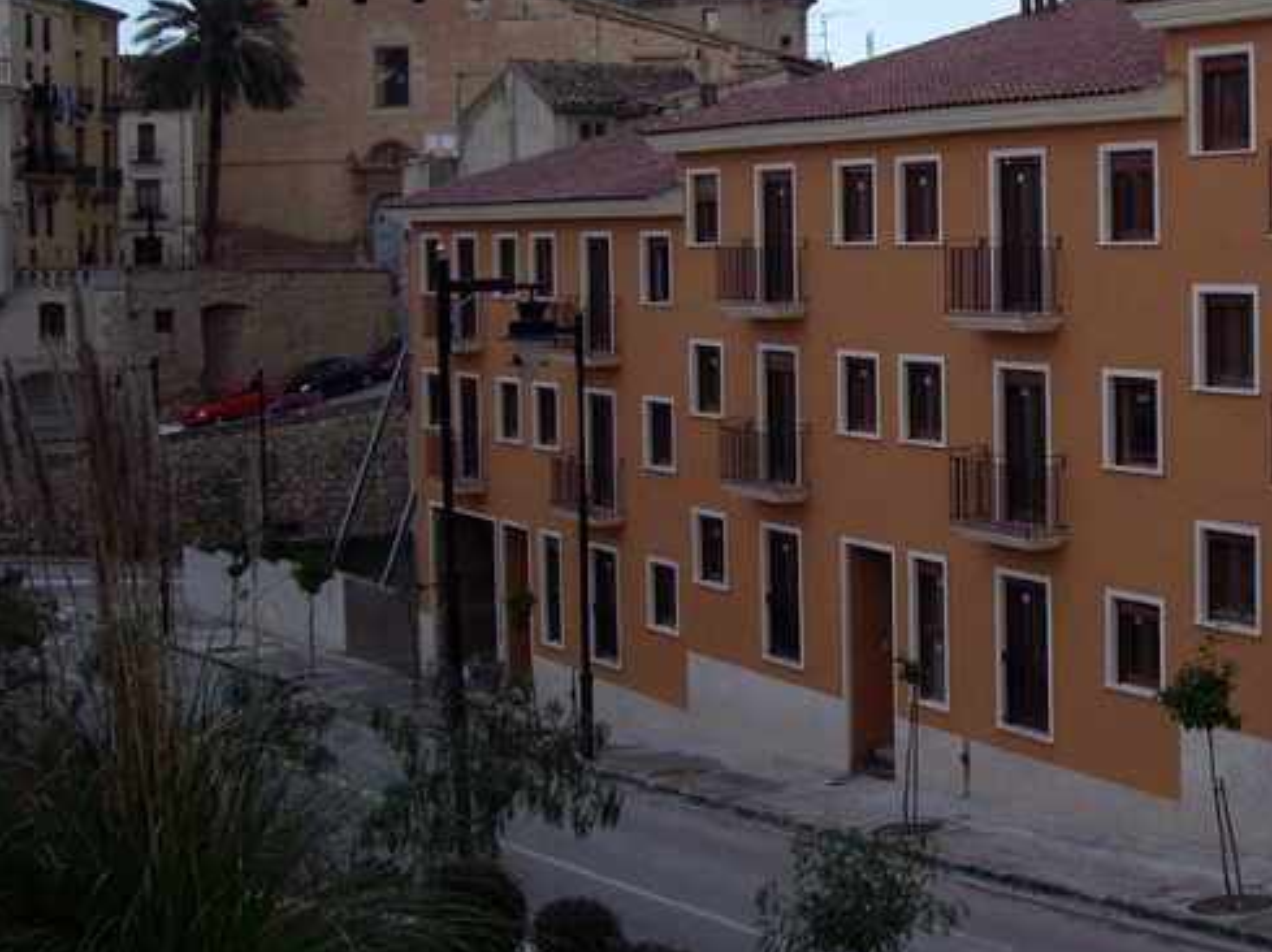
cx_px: 1038
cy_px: 233
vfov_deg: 20.8
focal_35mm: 70
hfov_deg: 27.2
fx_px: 2570
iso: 64
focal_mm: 6.2
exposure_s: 1/250
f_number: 4.3
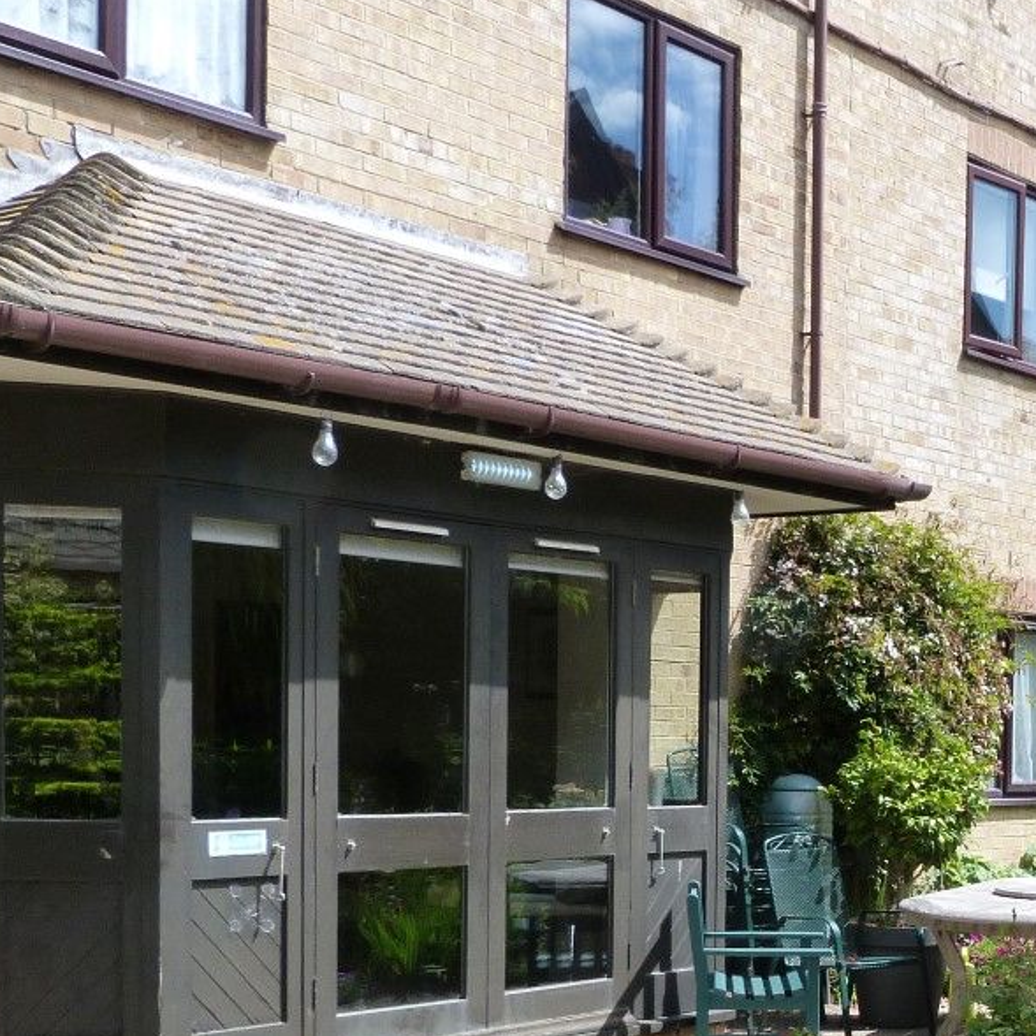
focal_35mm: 54
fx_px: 1828
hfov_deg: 29.4
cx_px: 1054
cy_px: 828
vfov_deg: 30.9
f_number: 4.5
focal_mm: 4.5
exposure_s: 1/250
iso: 125
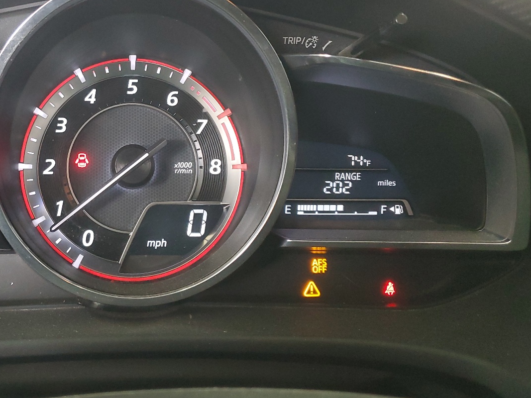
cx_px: 150
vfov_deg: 36.5
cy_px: 140
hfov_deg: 46.6
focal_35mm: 39
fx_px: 598
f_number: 1.5
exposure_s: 1/60.2
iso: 219
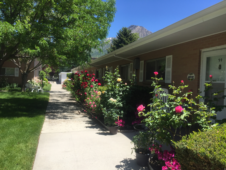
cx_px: 113
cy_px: 85
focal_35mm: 29
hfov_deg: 61.7
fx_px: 189
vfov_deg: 48.2
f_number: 2.2
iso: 32
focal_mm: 4.15
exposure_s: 1/1364
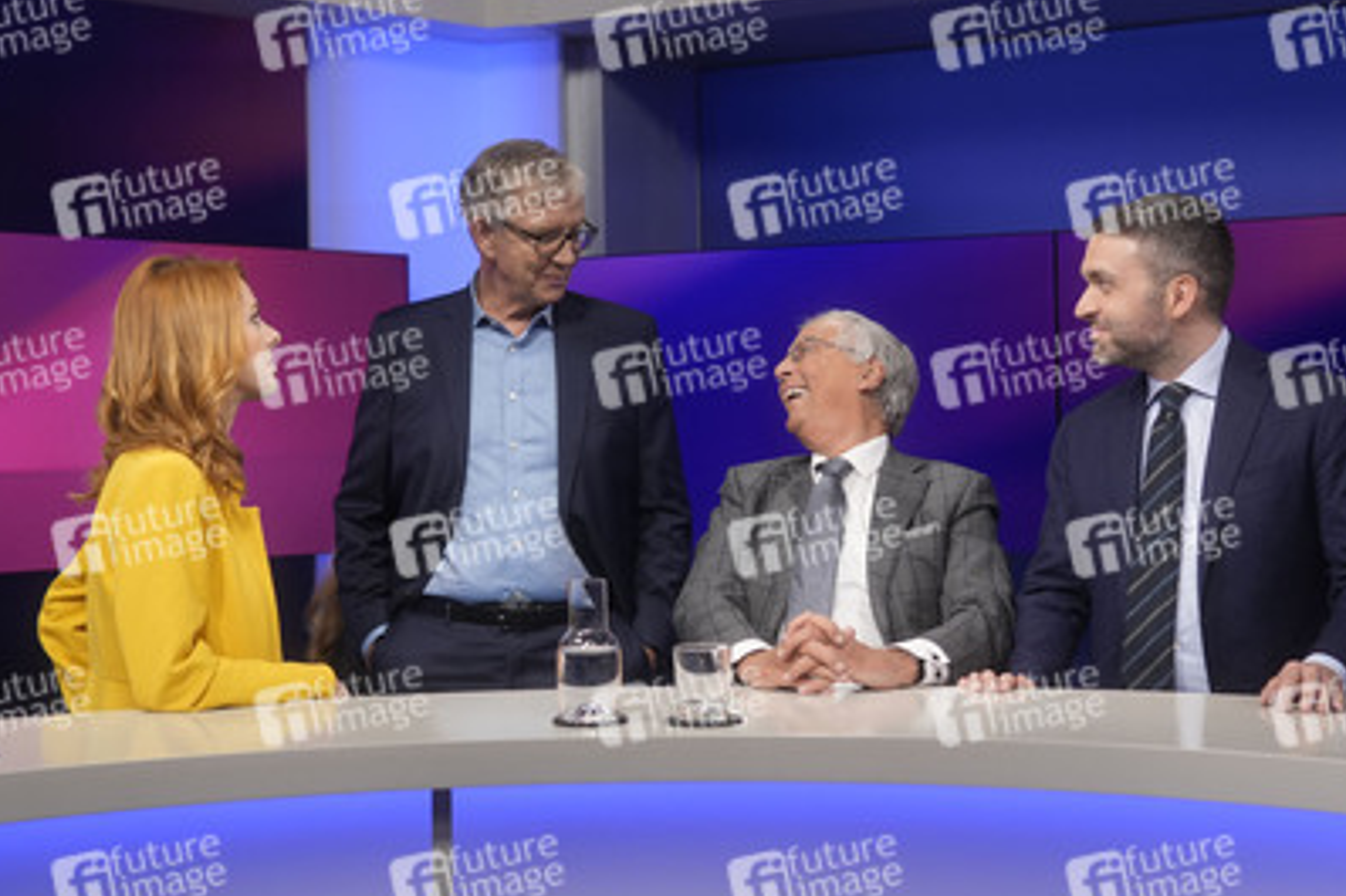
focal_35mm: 51
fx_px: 1906
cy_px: 453
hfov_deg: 38.9
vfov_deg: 26.5
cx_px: 725
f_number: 2.2
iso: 640
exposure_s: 1/250
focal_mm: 30
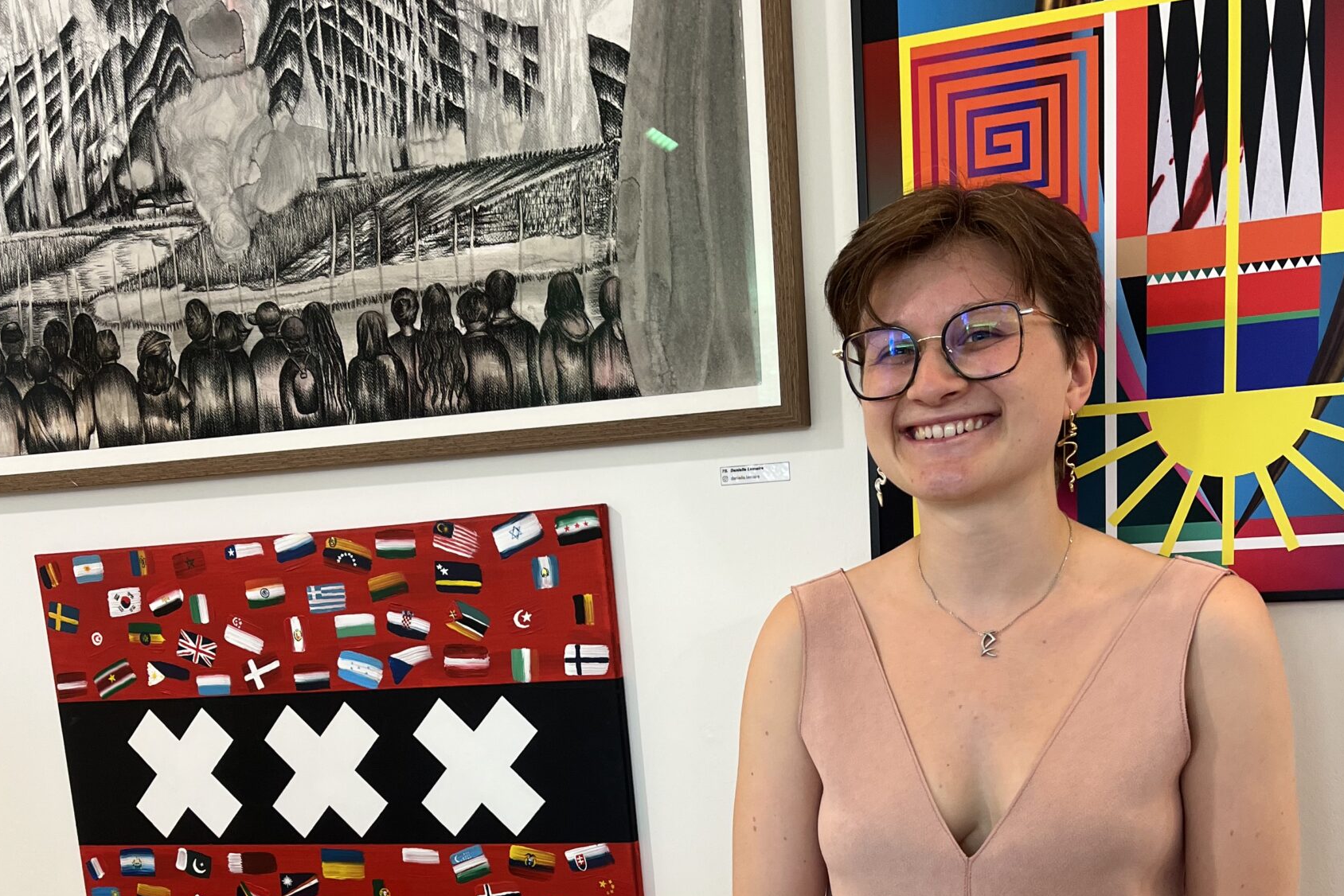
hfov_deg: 47.4
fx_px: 1531
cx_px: 678
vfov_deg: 31.1
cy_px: 815
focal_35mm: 41
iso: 80
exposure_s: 1/50
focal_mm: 5.1
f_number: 1.6
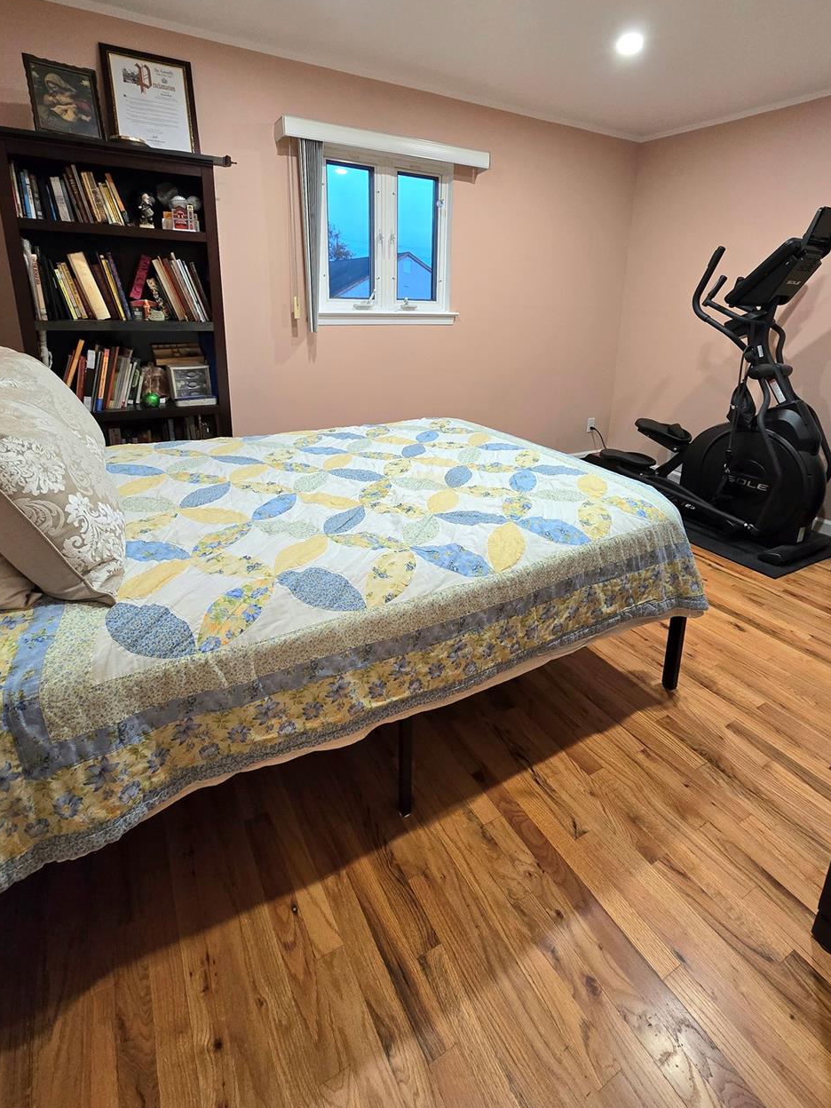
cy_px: 474
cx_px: 431
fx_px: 512
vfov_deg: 93.9
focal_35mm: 16
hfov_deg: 78.1
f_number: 2.2
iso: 400
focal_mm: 2.2
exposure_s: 1/60.2
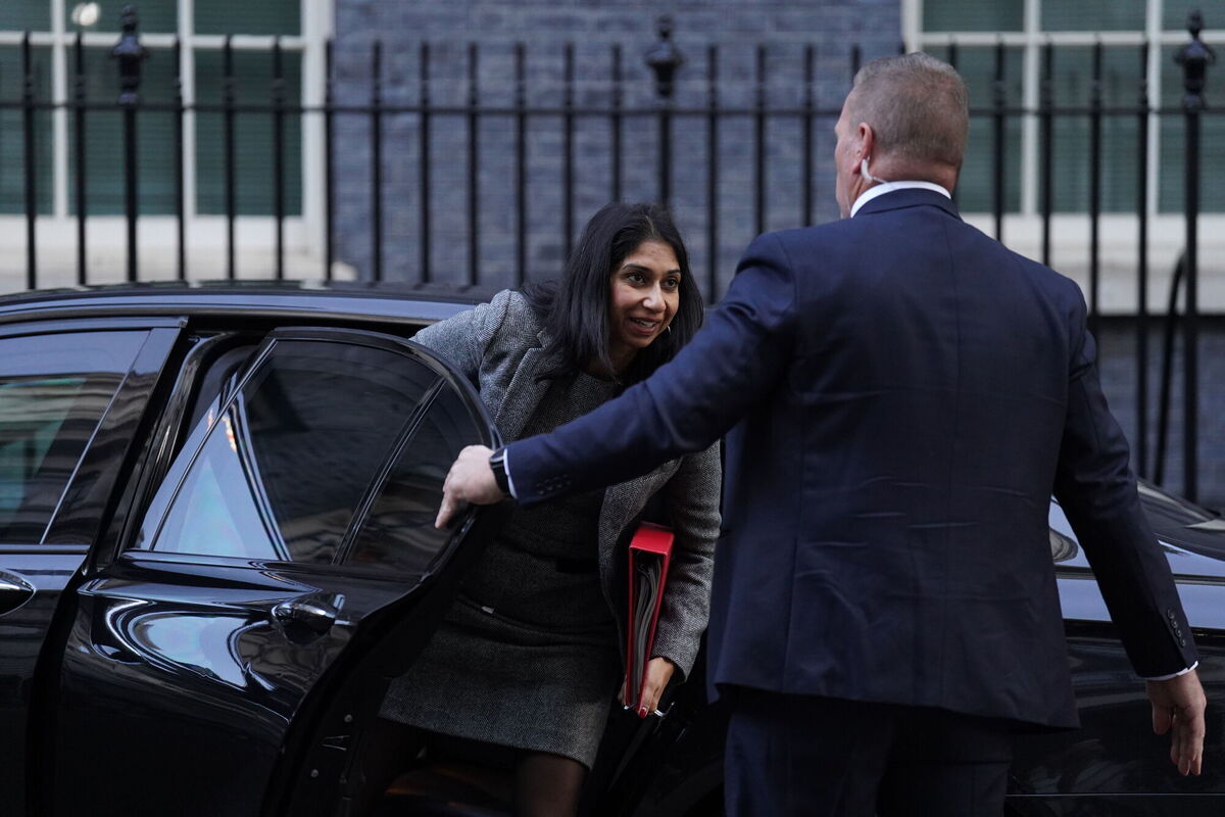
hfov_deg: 15.1
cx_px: 612
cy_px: 408
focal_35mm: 136
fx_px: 4627
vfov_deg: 10.1
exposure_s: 1/1000
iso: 2500
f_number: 2.8
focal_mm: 136
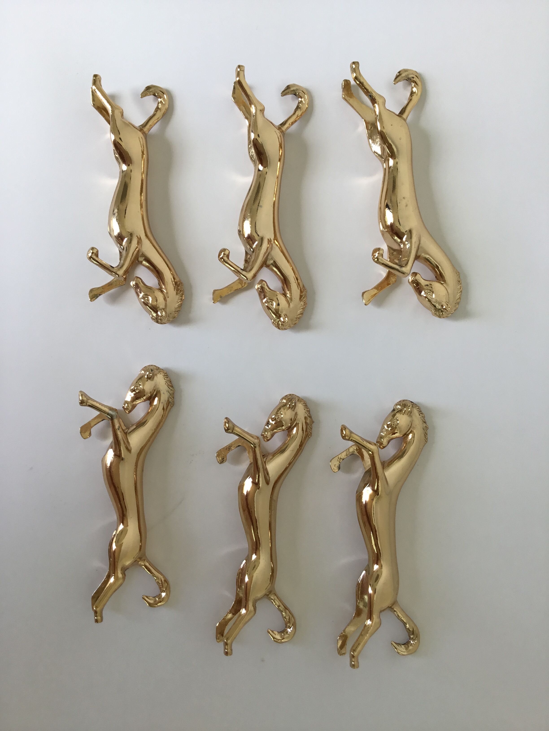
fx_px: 656
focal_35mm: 31
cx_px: 274
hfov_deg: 45.4
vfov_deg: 58.4
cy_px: 366
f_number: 2.4
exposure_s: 1/111
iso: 25
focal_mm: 3.3
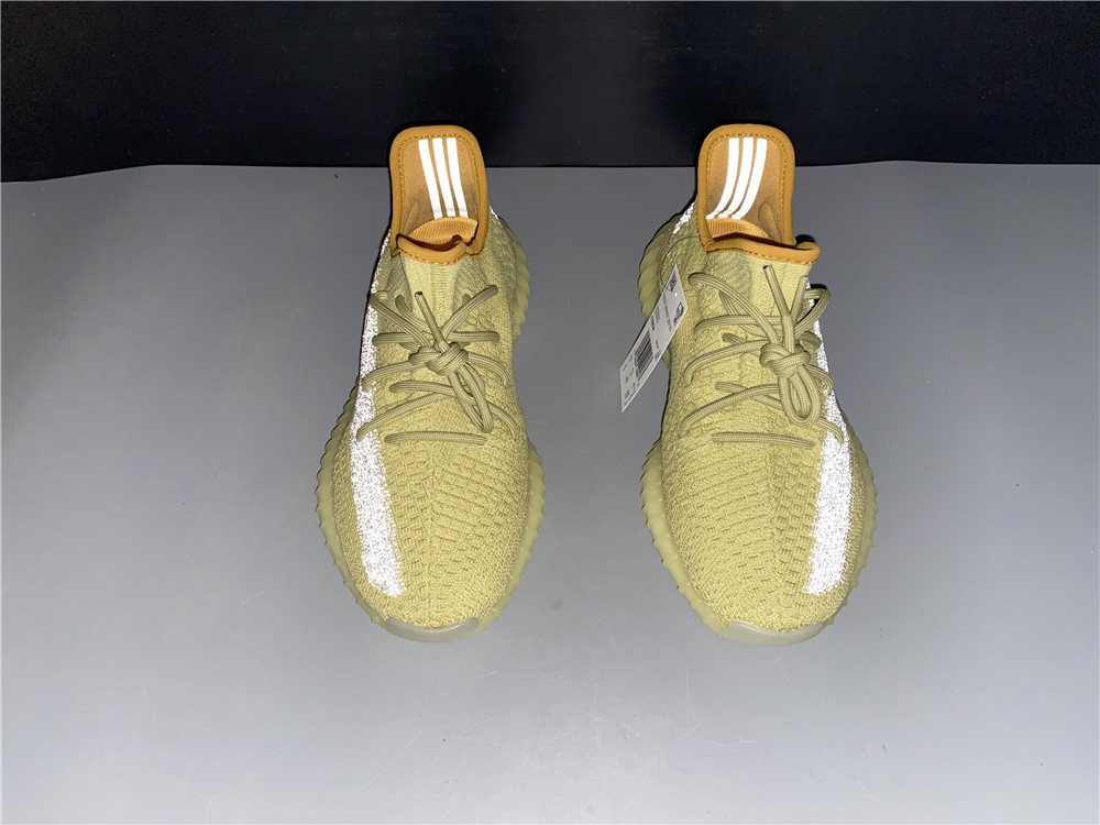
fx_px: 826
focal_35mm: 26
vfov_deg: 53.1
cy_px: 412
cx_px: 550
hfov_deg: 67.3
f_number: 1.8
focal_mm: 4.25
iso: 32
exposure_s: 1/29
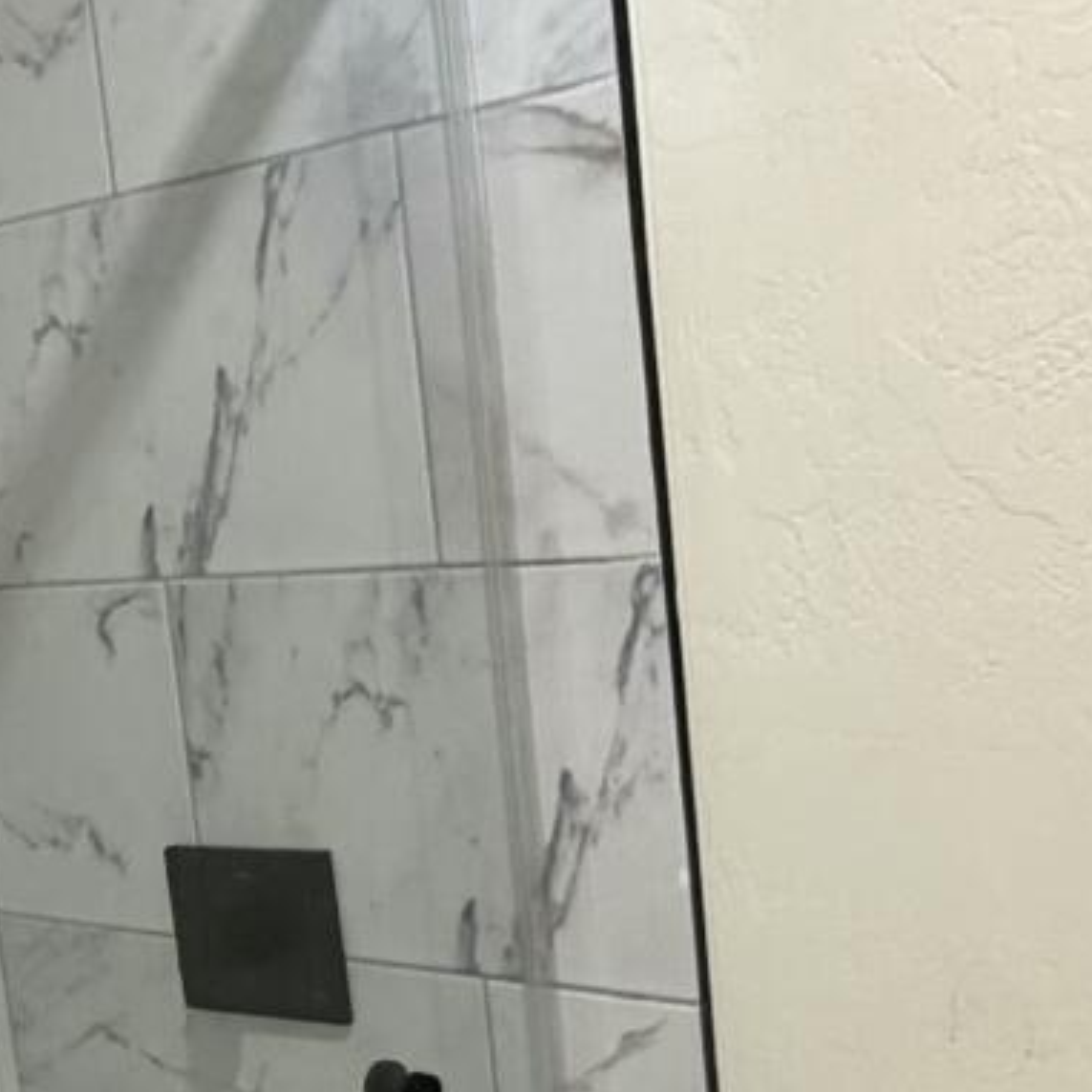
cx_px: 203
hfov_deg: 26.0
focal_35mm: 65
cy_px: 843
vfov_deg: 26.1
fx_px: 2320
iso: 320
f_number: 2.2
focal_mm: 2.22
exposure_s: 1/91
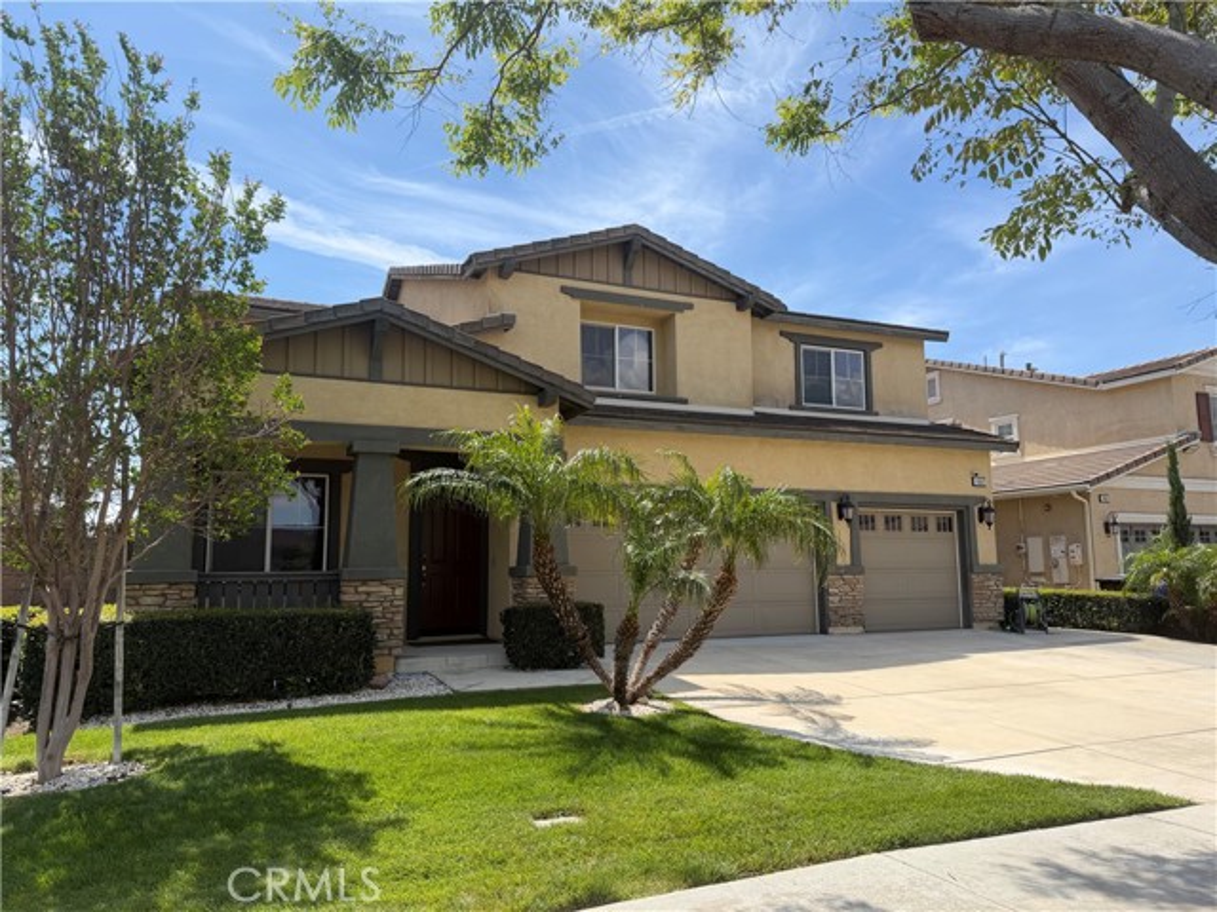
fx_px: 844
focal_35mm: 24
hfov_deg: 71.6
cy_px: 456
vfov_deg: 56.8
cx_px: 608
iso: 100
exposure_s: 1/2611
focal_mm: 6.76
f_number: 1.78
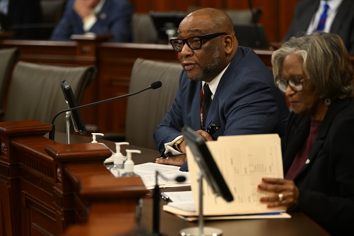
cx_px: 177
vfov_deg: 10.2
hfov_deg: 15.2
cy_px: 118
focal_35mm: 135
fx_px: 1327
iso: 3200
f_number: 2.8
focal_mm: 135
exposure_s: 1/160
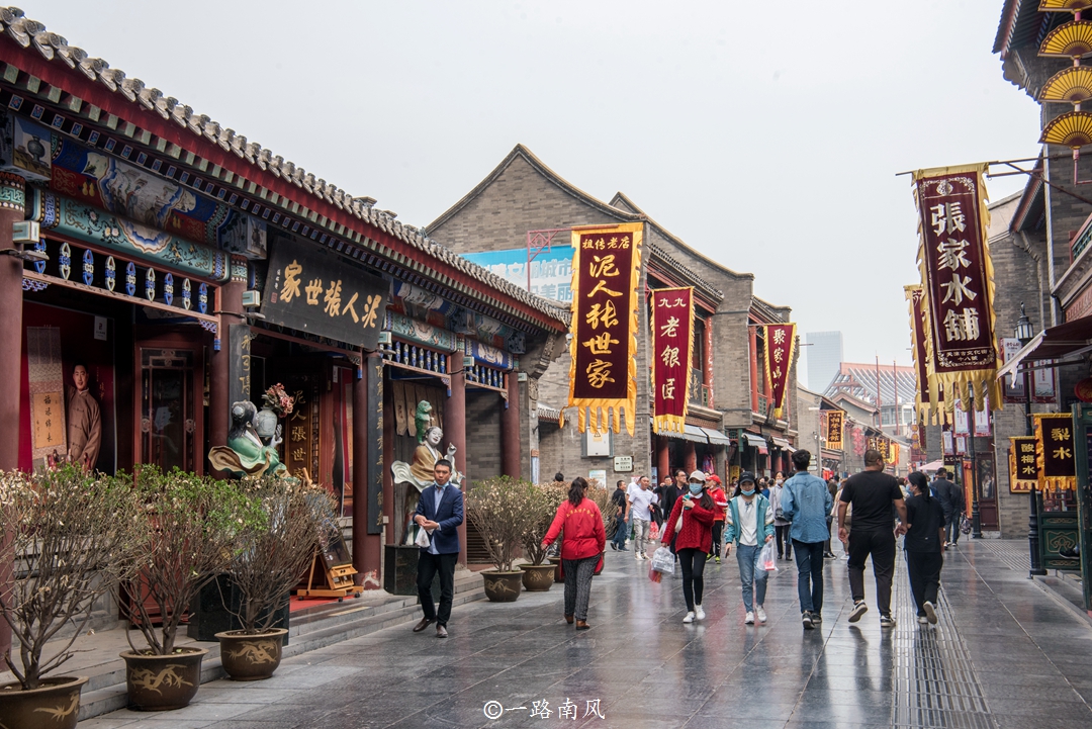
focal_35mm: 40
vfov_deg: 33.4
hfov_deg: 48.4
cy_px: 364
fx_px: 1214
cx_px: 546
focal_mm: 40
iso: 320
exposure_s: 1/100
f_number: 13
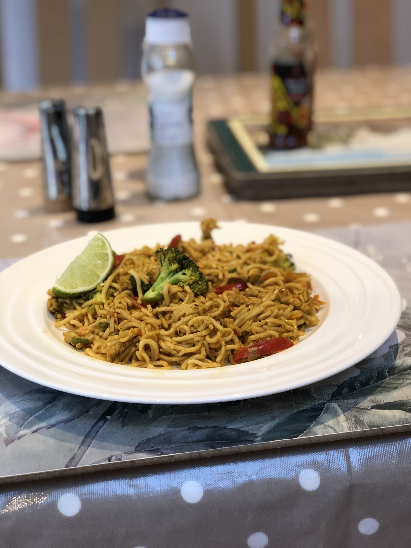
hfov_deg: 25.7
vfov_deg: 33.8
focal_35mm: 57
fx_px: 902
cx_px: 206
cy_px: 274
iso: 125
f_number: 2.8
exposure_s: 1/33
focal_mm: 6.6
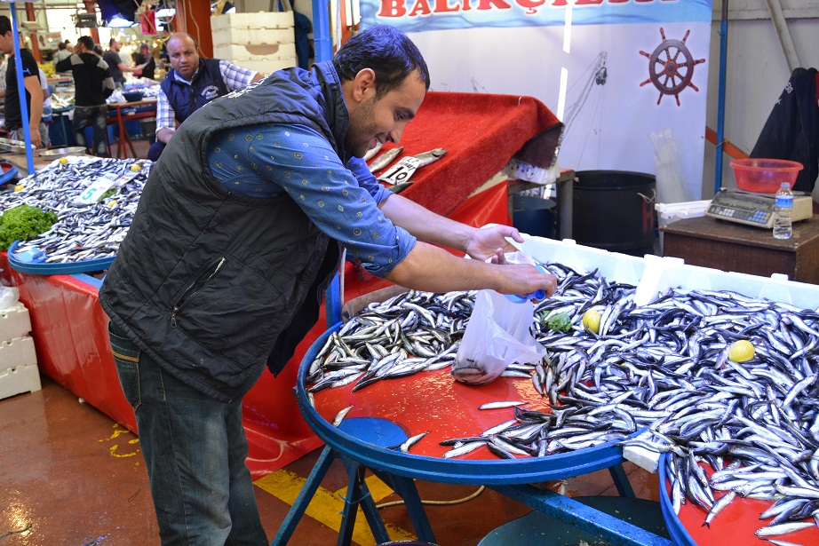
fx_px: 785
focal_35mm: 34
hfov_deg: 55.1
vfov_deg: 38.4
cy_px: 273
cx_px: 410
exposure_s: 1/125
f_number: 5.6
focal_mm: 23
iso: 400
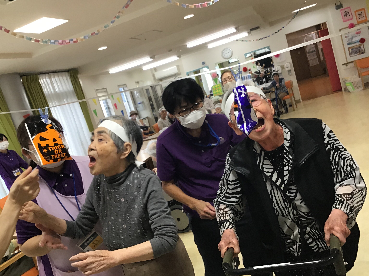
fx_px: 352
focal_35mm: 33
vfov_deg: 42.9
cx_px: 181
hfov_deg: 55.3
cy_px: 136
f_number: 2.4
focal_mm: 3.3
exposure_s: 1/30
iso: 32
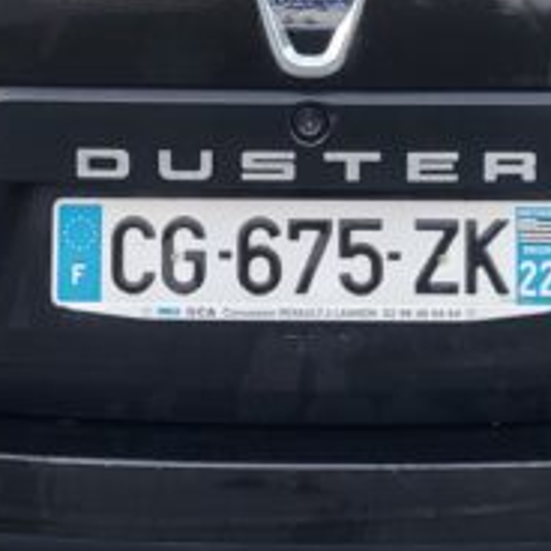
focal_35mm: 100
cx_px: 296
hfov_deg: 17.4
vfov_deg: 17.1
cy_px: 27
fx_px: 1801
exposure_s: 1/50
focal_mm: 5.4
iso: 160
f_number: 1.8
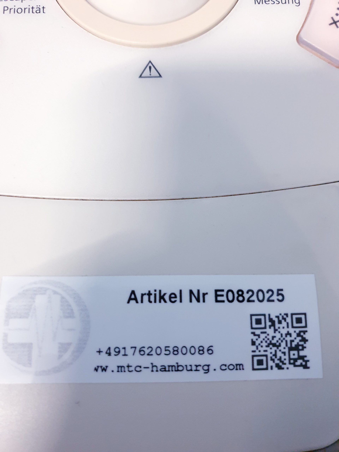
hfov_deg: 53.1
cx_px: 170
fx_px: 339
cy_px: 226
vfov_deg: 67.3
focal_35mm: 26
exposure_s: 1/20
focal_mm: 4.3
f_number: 1.5
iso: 250
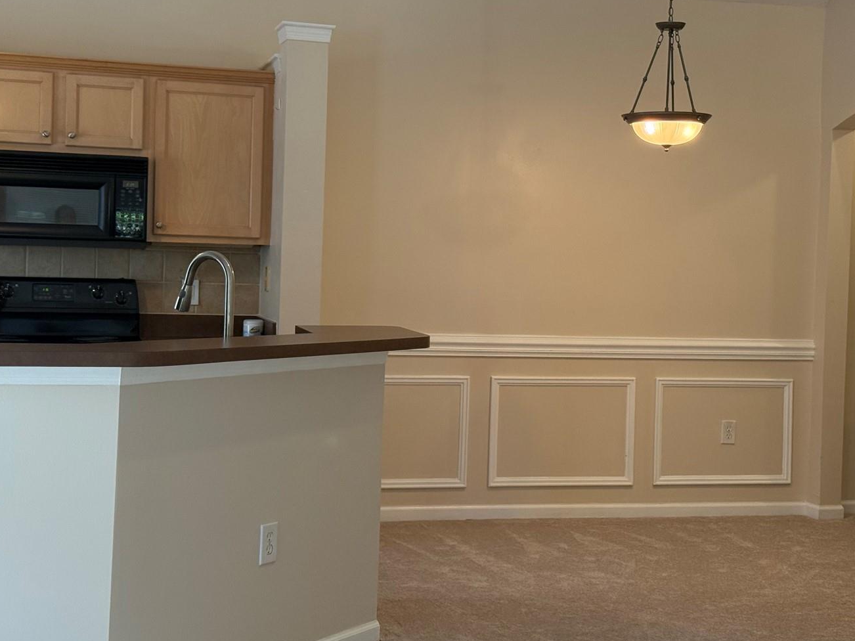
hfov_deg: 32.7
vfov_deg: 24.8
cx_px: 487
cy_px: 282
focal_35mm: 59
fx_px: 1457
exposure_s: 1/120
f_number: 1.78
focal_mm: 6.76
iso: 250
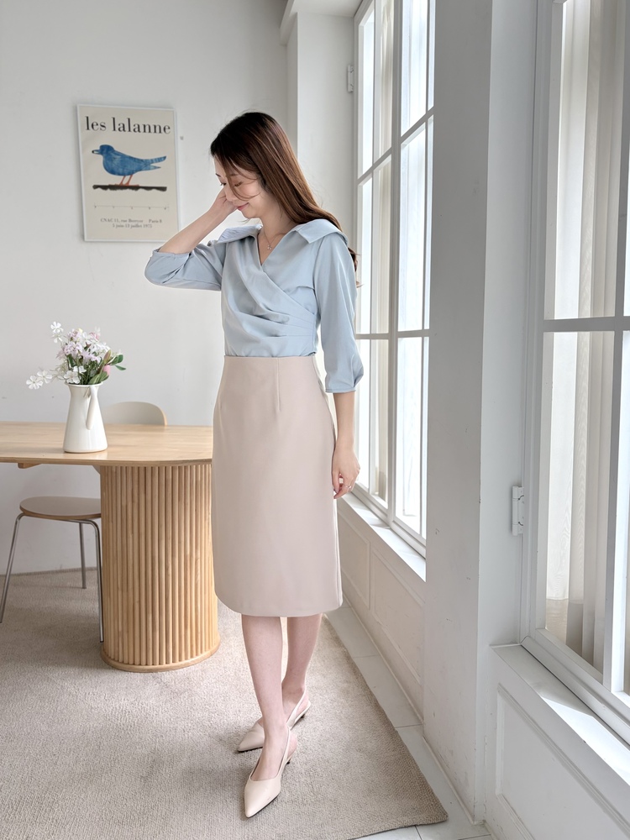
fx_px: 631
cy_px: 420
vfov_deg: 67.3
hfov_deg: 53.1
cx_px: 315
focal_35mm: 26
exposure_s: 1/161
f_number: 1.6
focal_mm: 5.96
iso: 50
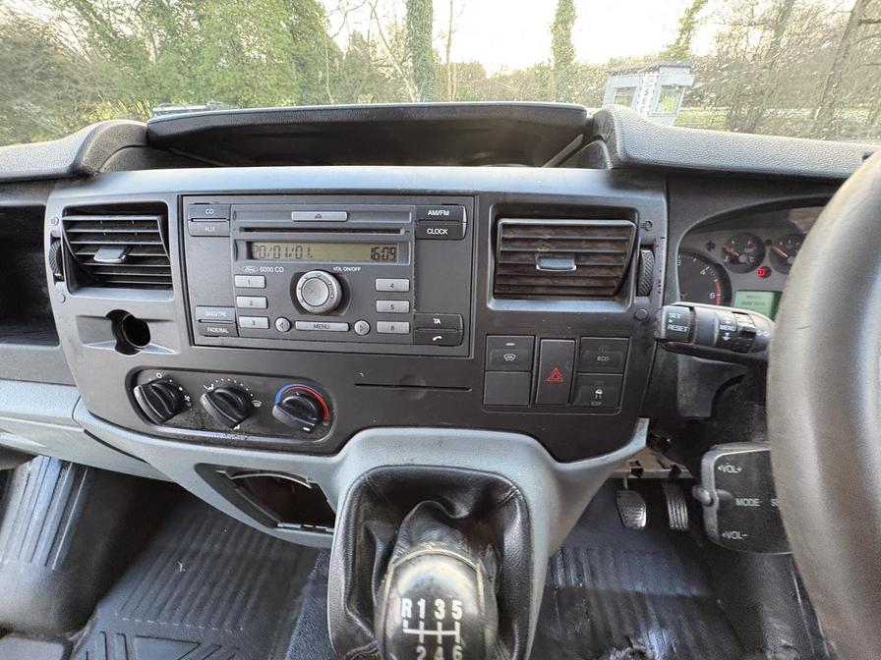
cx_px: 440
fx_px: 356
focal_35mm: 14
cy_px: 330
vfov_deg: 85.7
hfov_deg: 102.1
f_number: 2.2
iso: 500
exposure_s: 1/60
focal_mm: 2.22
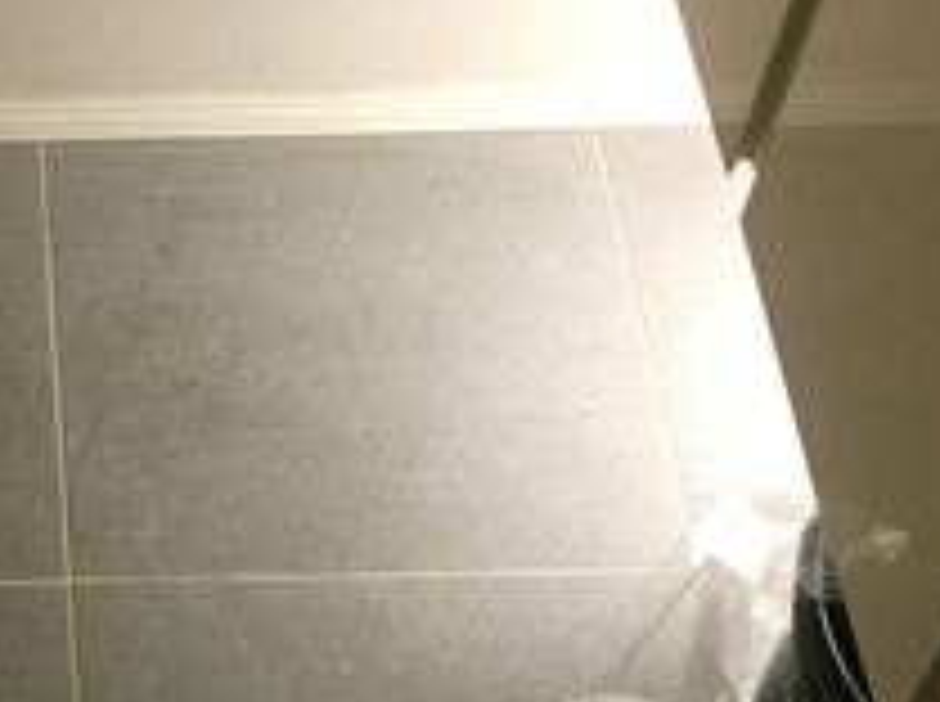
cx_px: -76
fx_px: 2413
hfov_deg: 21.0
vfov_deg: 16.4
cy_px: 603
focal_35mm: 89
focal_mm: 4.15
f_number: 2.2
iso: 200
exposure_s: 1/33
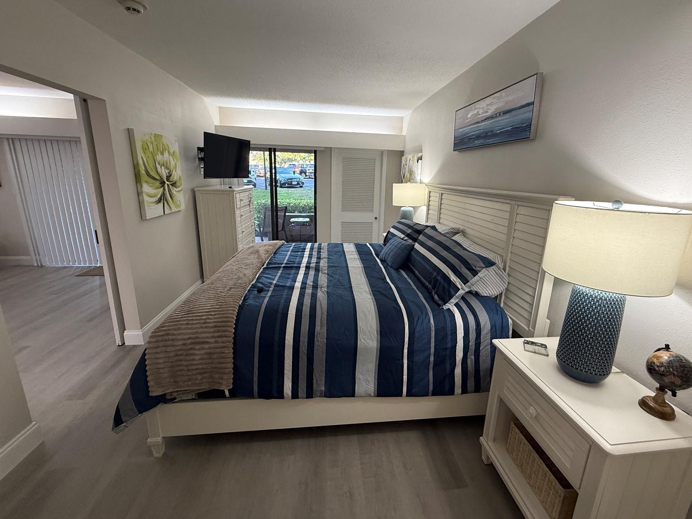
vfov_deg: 81.7
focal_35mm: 15
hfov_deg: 98.1
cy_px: 244
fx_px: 300
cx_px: 364
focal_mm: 2.22
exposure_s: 1/60
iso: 250
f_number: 2.2
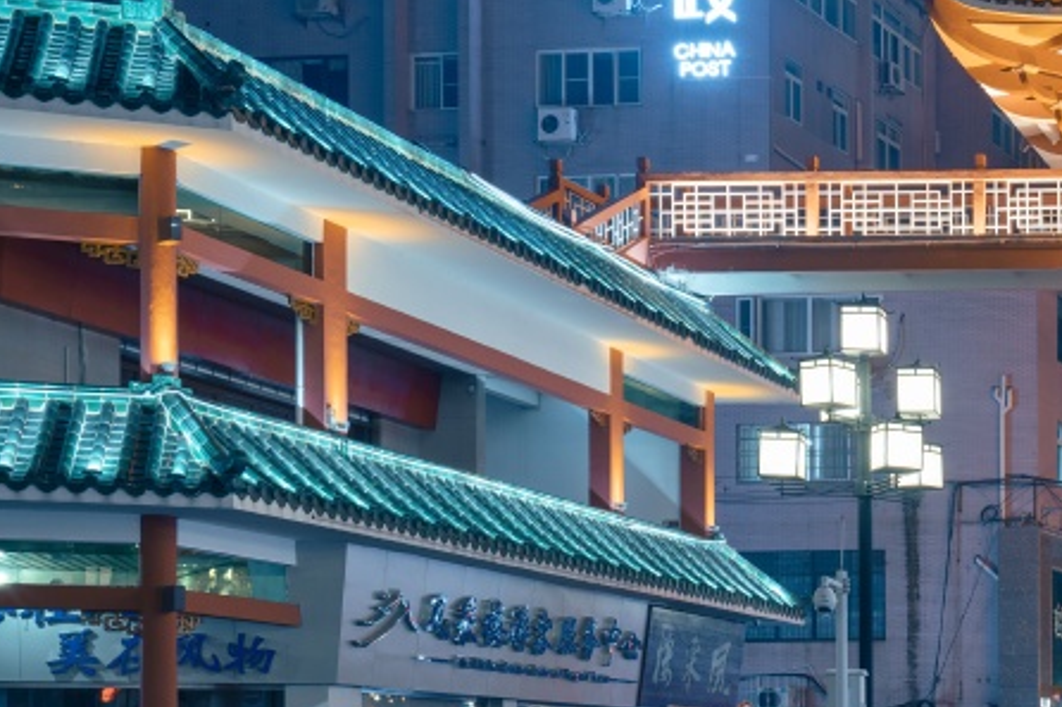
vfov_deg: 17.5
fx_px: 2300
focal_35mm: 78
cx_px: 1343
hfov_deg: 23.3
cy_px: 264
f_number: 7.1
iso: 100
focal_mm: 29
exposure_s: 1
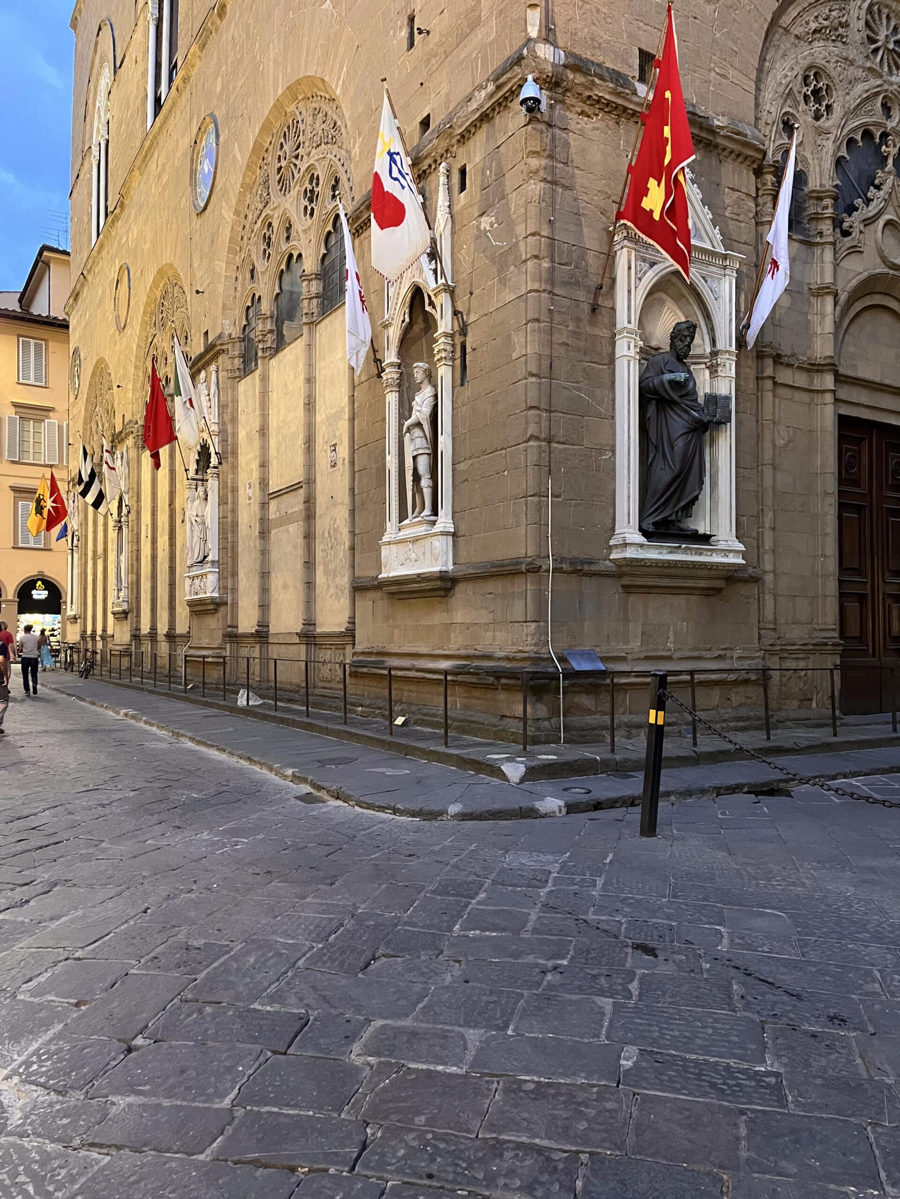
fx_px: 901
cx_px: 450
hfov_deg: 53.1
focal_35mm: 26
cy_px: 600
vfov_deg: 67.3
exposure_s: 1/33
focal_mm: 5.1
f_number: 1.6
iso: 640
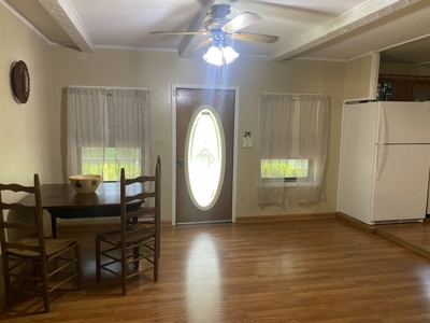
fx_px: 323
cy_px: 162
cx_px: 215
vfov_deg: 53.1
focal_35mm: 26
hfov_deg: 67.3
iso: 250
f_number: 1.8
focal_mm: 4.25
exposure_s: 1/60
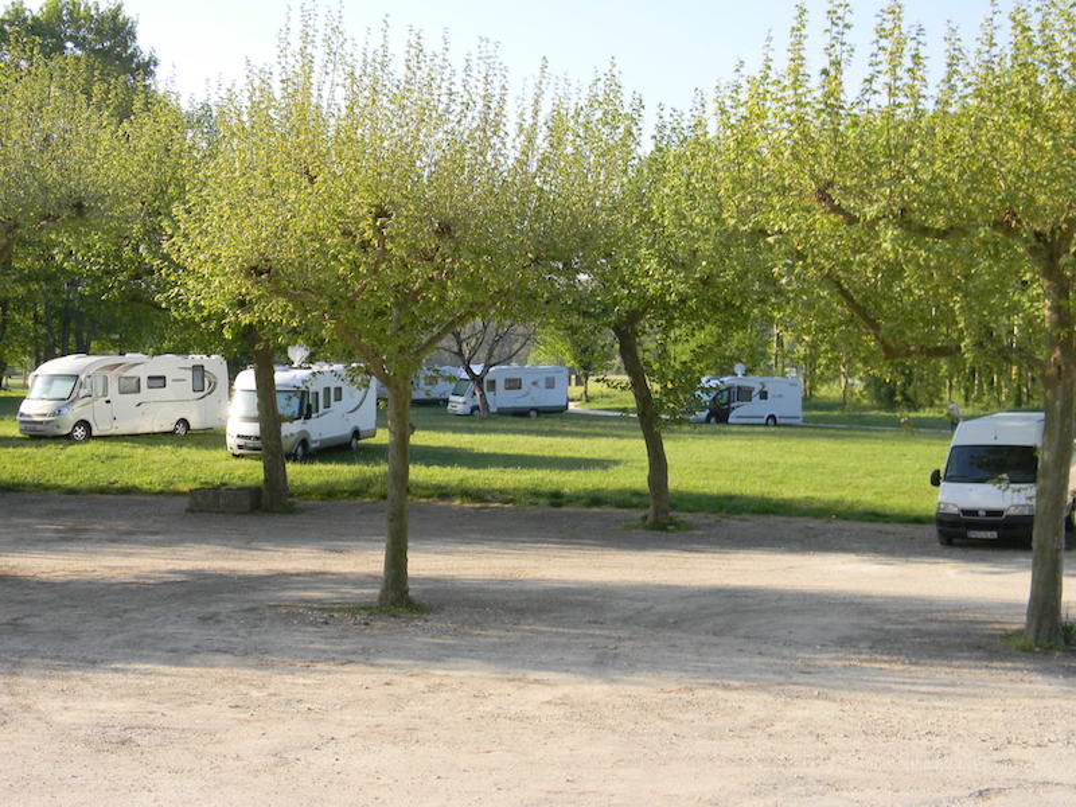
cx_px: 538
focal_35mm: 47
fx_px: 1461
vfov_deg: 30.9
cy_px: 404
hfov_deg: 40.4
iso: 80
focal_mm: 8.6
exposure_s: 1/257
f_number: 3.9
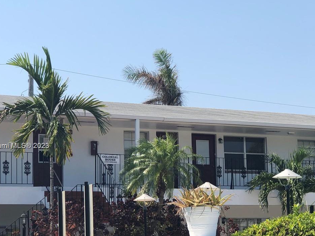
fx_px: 883
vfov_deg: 15.2
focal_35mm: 97
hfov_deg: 20.2
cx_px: 210
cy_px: 146
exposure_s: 1/917
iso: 20
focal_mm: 6.6
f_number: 2.8
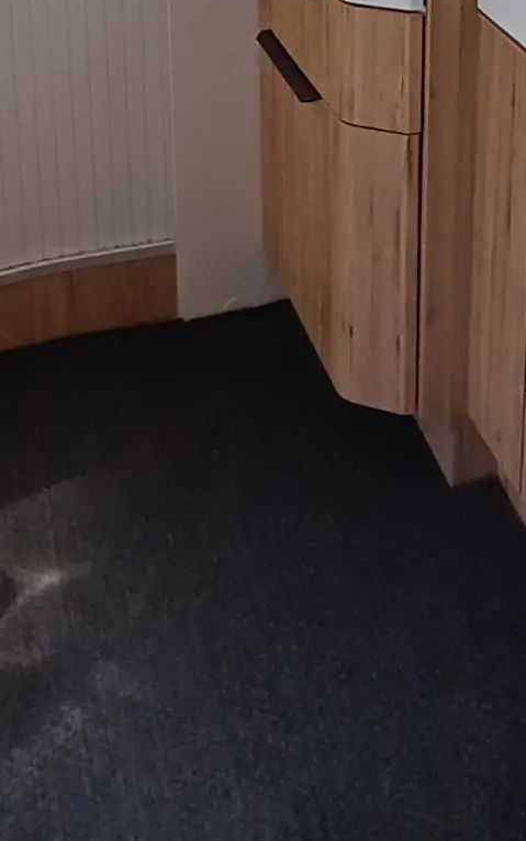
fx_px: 1399
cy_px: -119
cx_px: 277
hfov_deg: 21.3
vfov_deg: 29.6
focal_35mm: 61
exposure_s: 1/100
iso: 106
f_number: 2.2
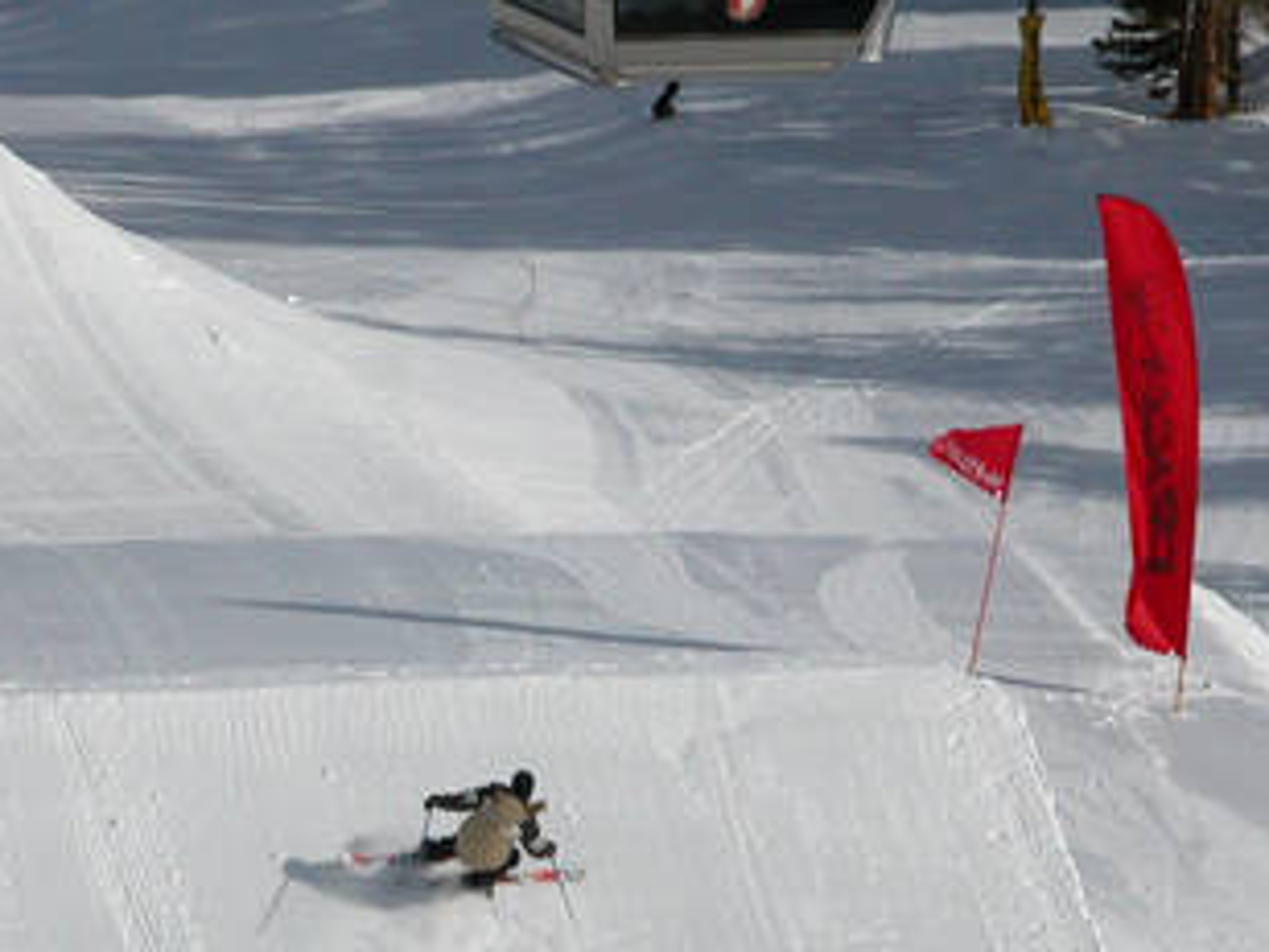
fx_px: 17890
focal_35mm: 488
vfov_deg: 3.0
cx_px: 288
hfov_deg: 4.1
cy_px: 738
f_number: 8
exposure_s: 1/1000
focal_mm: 48.5
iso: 100
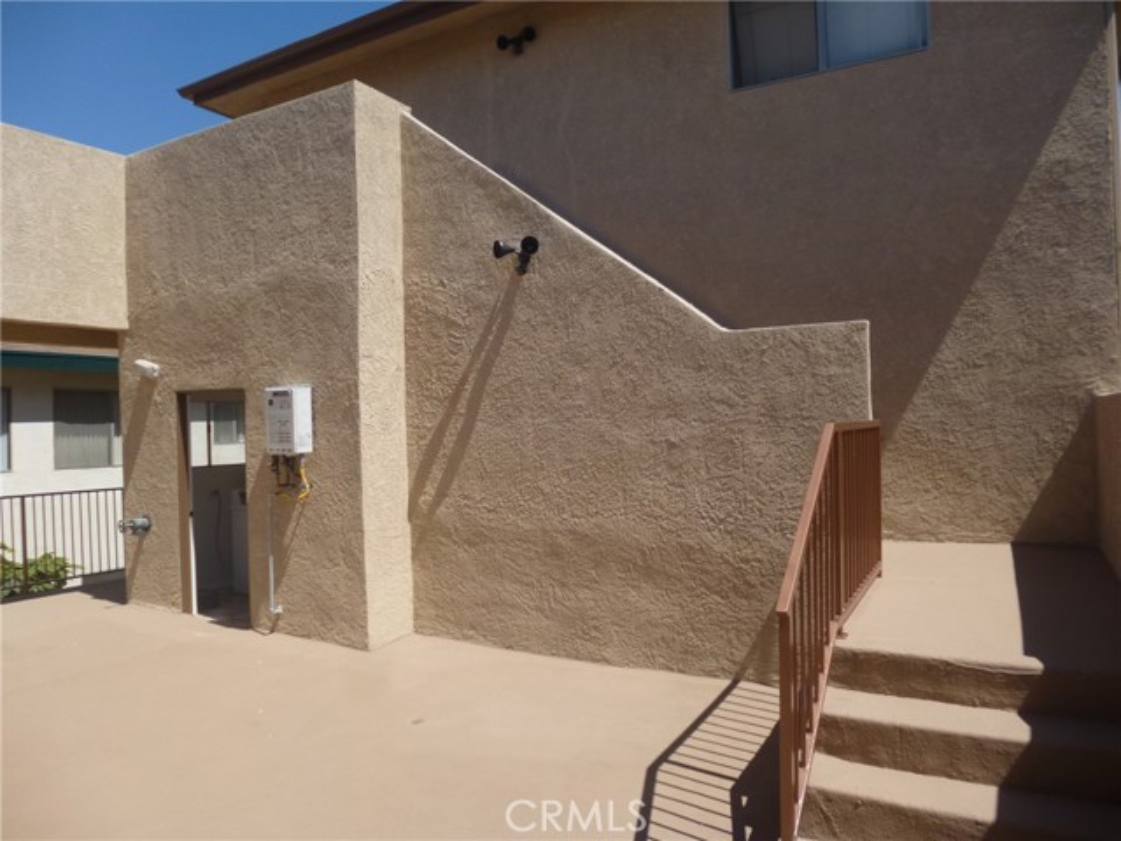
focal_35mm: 24
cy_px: 420
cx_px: 560
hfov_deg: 71.6
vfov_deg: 56.8
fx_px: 777
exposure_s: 1/200
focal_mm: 4.3
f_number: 9
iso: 100
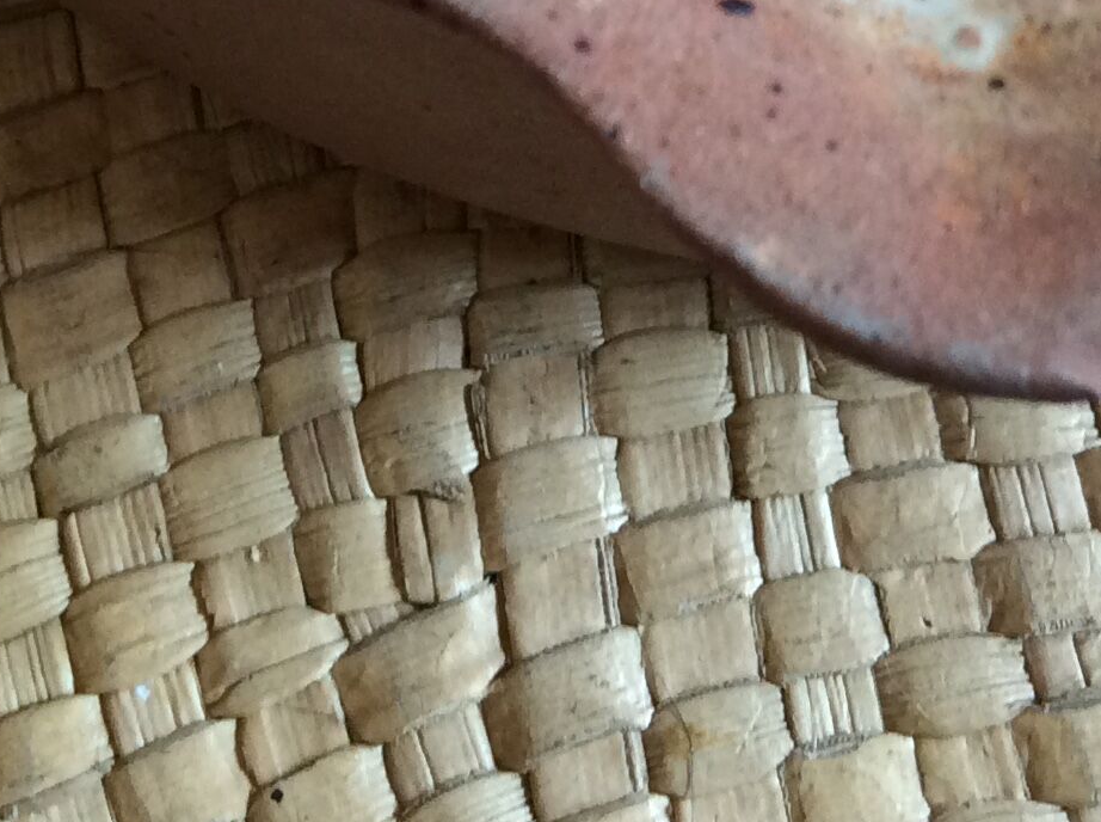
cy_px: -325
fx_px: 2857
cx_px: 632
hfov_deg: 21.8
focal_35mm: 90
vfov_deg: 15.4
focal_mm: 3.3
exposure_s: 1/25
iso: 80
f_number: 2.4
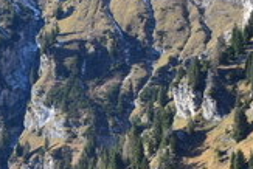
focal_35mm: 200
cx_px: -279
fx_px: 1409
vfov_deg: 6.9
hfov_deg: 9.5
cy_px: 116
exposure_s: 1/320
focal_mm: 29
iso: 400
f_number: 10
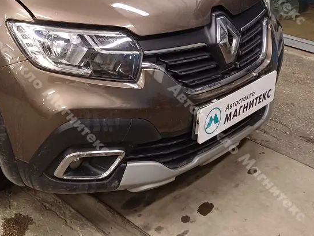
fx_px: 499
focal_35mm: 55
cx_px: 30
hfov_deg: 33.1
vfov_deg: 25.5
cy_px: 12
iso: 320
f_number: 1.8
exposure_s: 1/33.3
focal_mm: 4.65
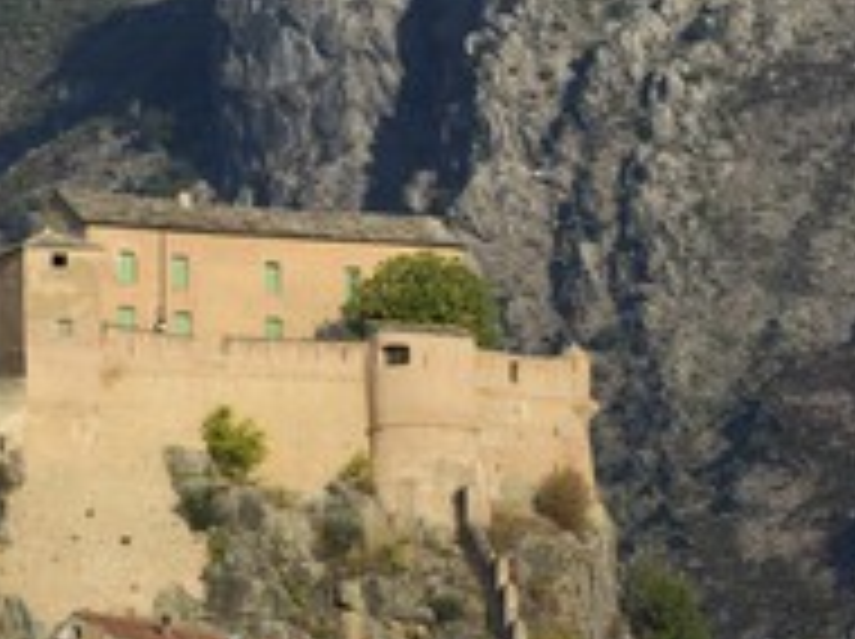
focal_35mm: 426
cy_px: 400
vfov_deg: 3.5
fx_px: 10509
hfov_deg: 4.7
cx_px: -36
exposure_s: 1/200
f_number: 14
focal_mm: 200
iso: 200
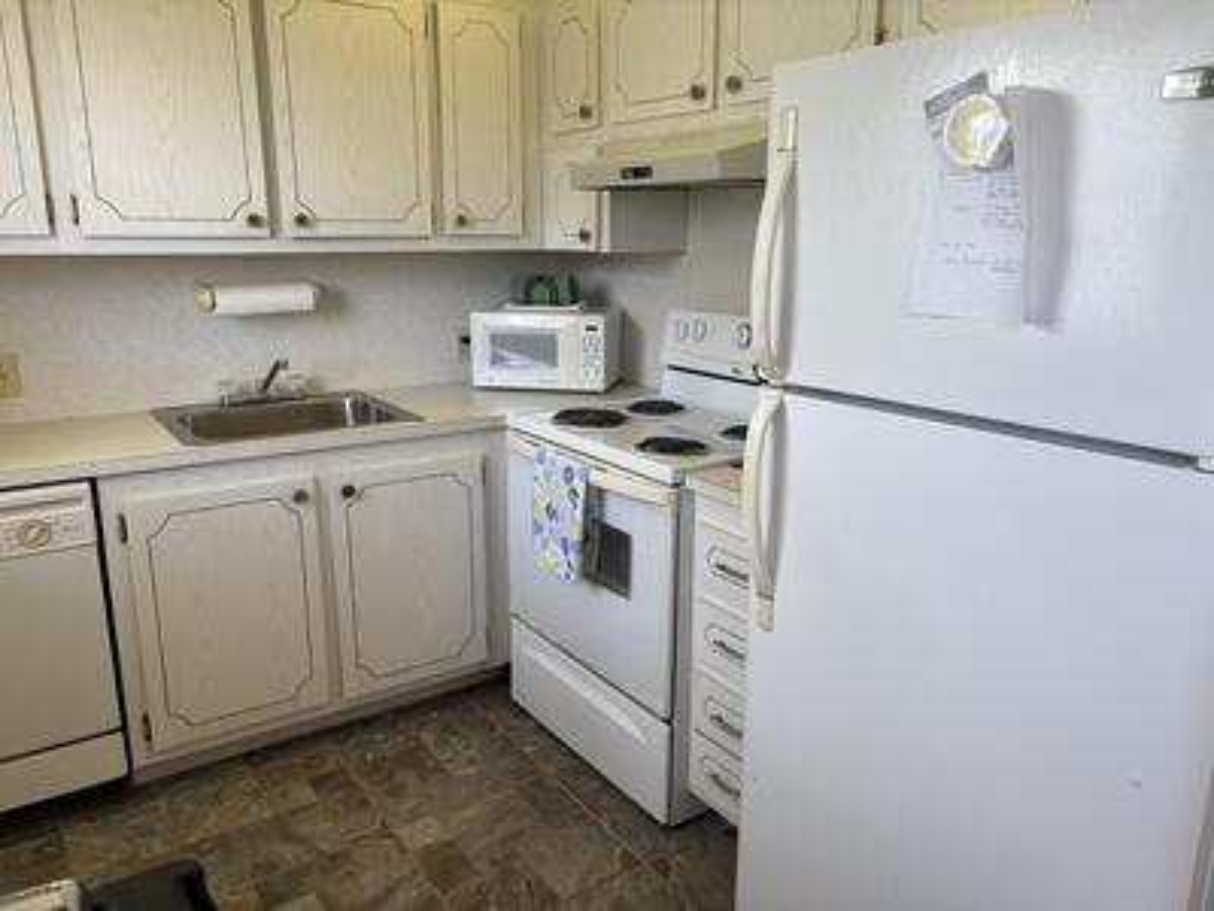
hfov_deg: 67.3
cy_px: 456
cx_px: 607
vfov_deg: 53.1
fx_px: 912
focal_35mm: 26
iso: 50
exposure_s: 1/120
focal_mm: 5.96
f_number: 1.6
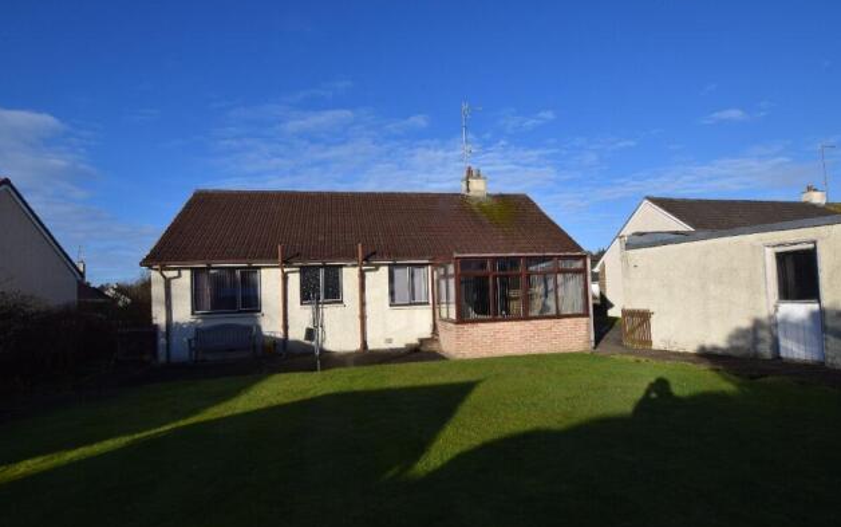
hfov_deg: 92.6
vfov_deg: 66.4
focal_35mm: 18
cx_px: 428
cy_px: 281
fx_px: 402
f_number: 10
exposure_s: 1/400
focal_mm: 11
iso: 200
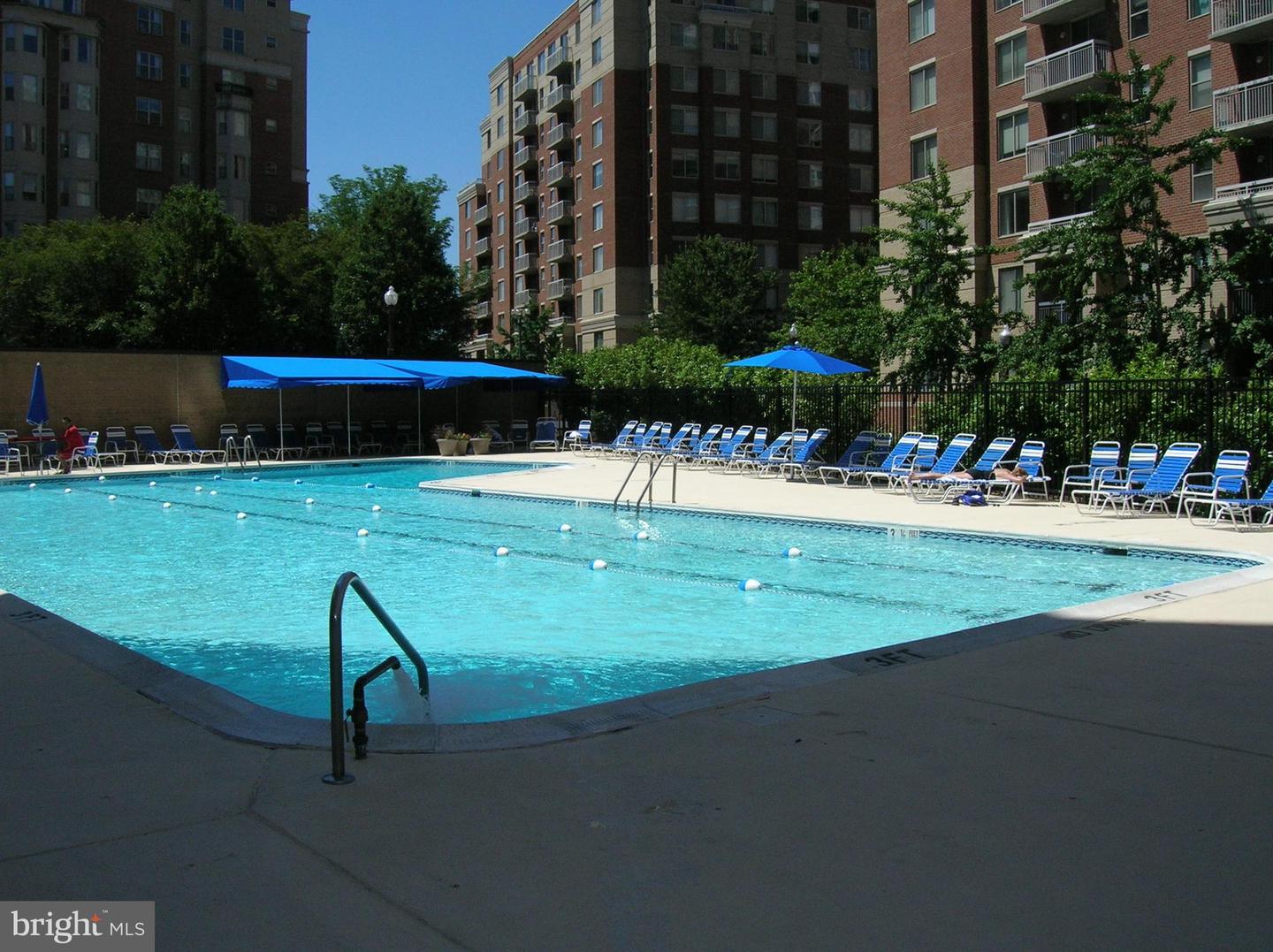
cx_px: 636
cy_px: 476
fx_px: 1249
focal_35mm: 34
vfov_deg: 41.7
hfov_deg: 54.0
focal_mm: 5.7
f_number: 4.9
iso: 71
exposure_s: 1/932
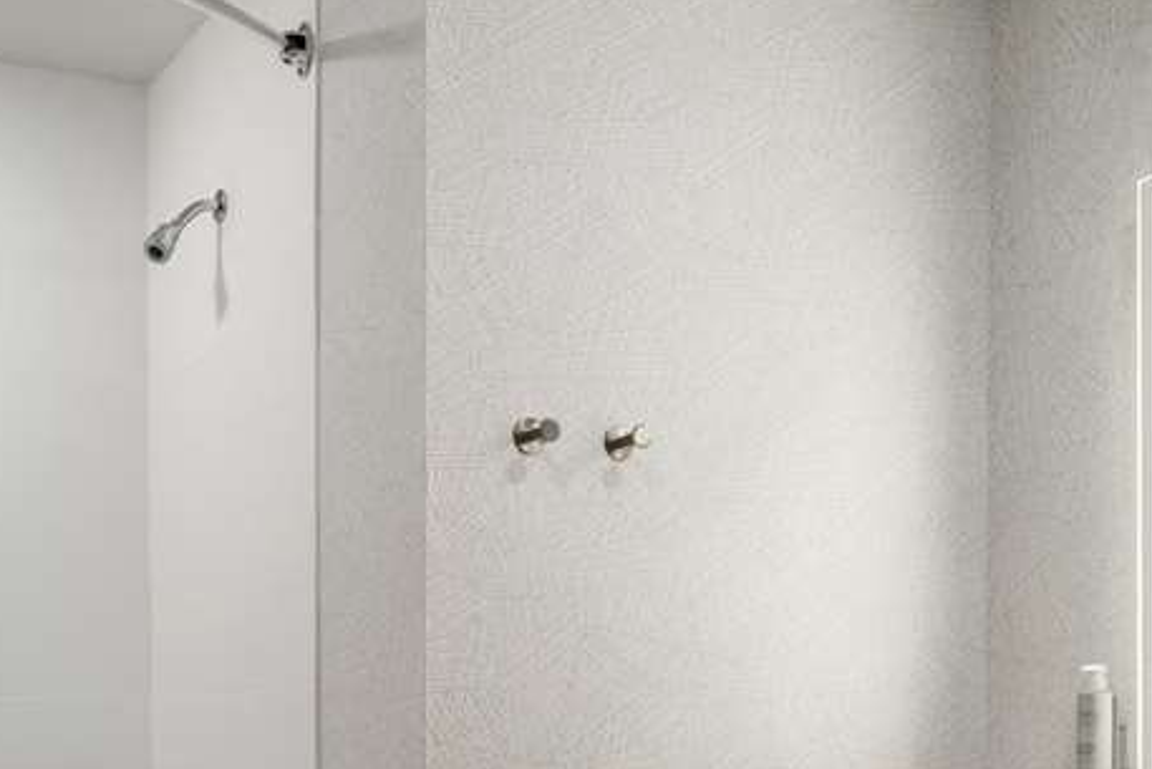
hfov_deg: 41.4
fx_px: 1504
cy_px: 686
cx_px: 384
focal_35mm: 47
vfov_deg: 27.7
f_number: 9
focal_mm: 21
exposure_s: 1/2
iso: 160
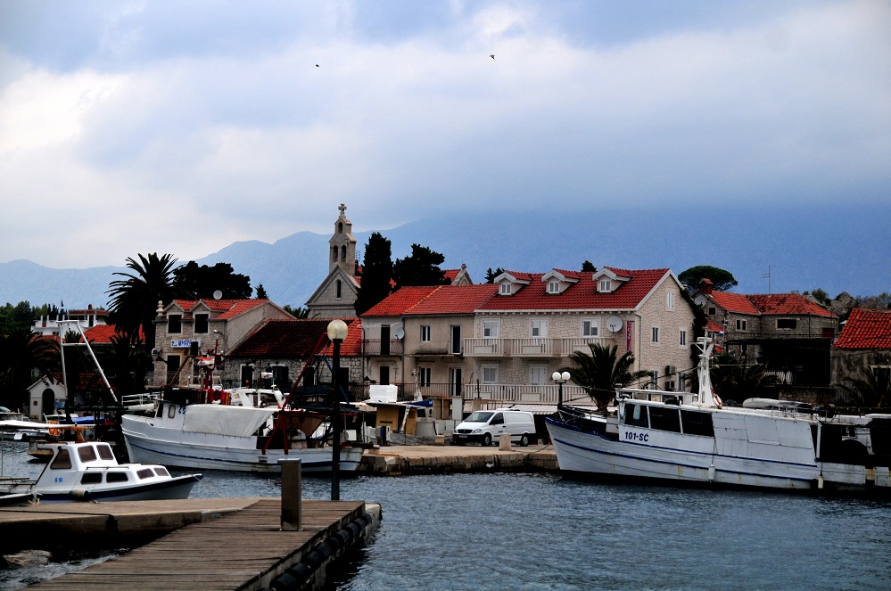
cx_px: 446
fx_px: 1705
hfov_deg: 29.3
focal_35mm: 69
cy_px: 296
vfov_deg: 19.7
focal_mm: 46
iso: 250
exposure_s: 1/3200
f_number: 3.5
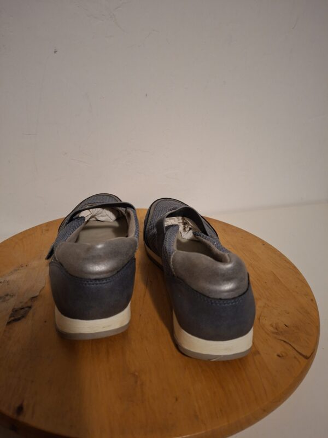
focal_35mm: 23
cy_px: 219
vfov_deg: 73.9
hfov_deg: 58.9
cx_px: 164
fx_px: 291
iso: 800
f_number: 1.8
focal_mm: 5.54
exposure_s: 1/24
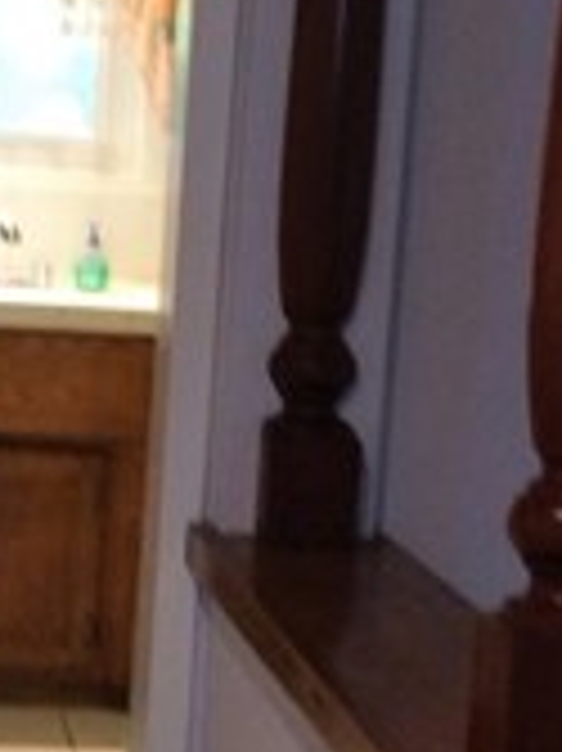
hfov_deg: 13.3
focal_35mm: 111
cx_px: 225
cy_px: 576
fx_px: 2406
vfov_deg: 17.6
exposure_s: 1/30
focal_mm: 4.15
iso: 125
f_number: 2.2
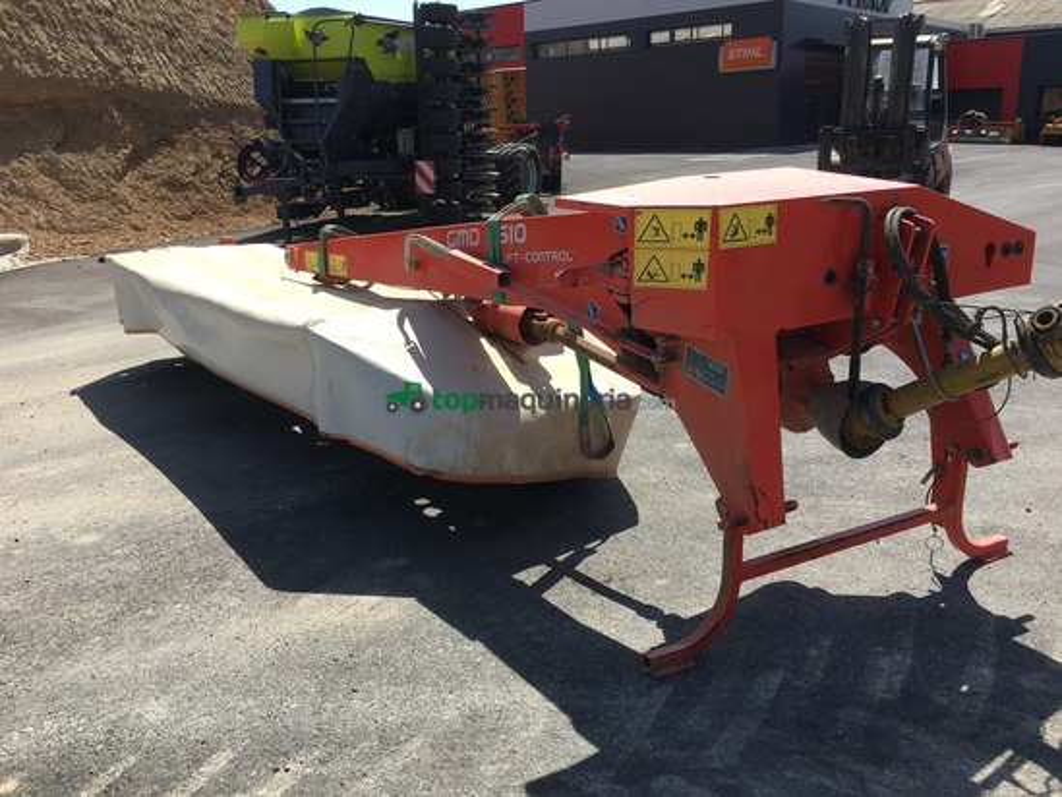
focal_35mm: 29
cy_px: 398
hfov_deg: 61.6
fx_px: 890
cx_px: 531
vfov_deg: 48.2
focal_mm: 4.15
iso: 25
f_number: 2.2
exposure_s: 1/974
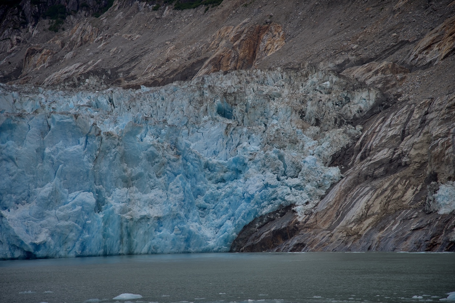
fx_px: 1542
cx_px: 226
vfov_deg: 11.2
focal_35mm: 122
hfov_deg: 16.8
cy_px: 153
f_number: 5.6
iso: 100
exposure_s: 1/250
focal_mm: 120
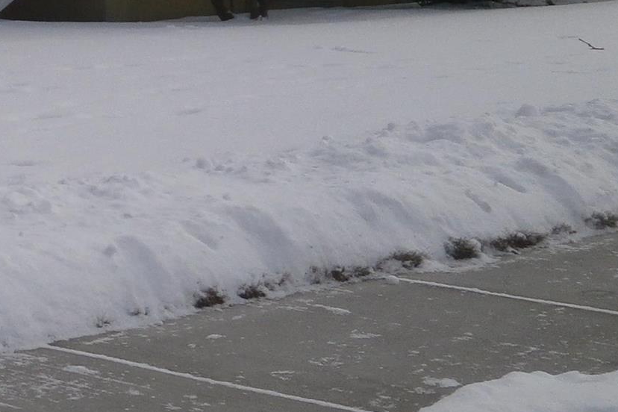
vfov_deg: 9.8
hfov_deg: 14.1
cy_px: 4
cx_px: -220
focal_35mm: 139
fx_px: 2386
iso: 100
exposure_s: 1/640
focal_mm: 6.4
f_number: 8.7
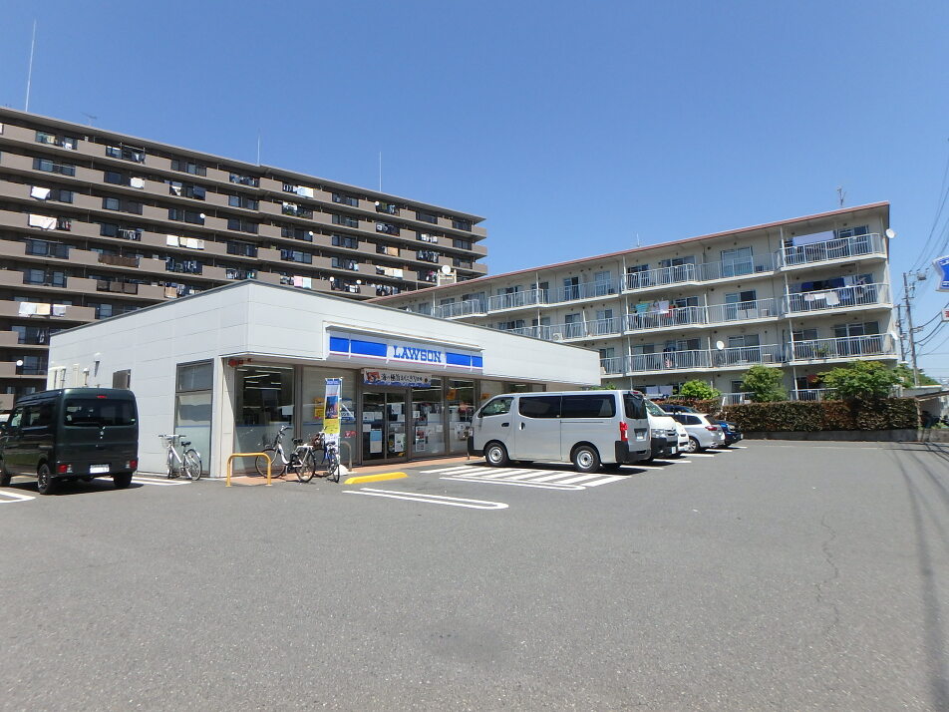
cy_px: 356
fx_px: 576
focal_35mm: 21
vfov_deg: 63.4
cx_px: 474
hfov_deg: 79.0
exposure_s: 1/500
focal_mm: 3.7
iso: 125
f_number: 6
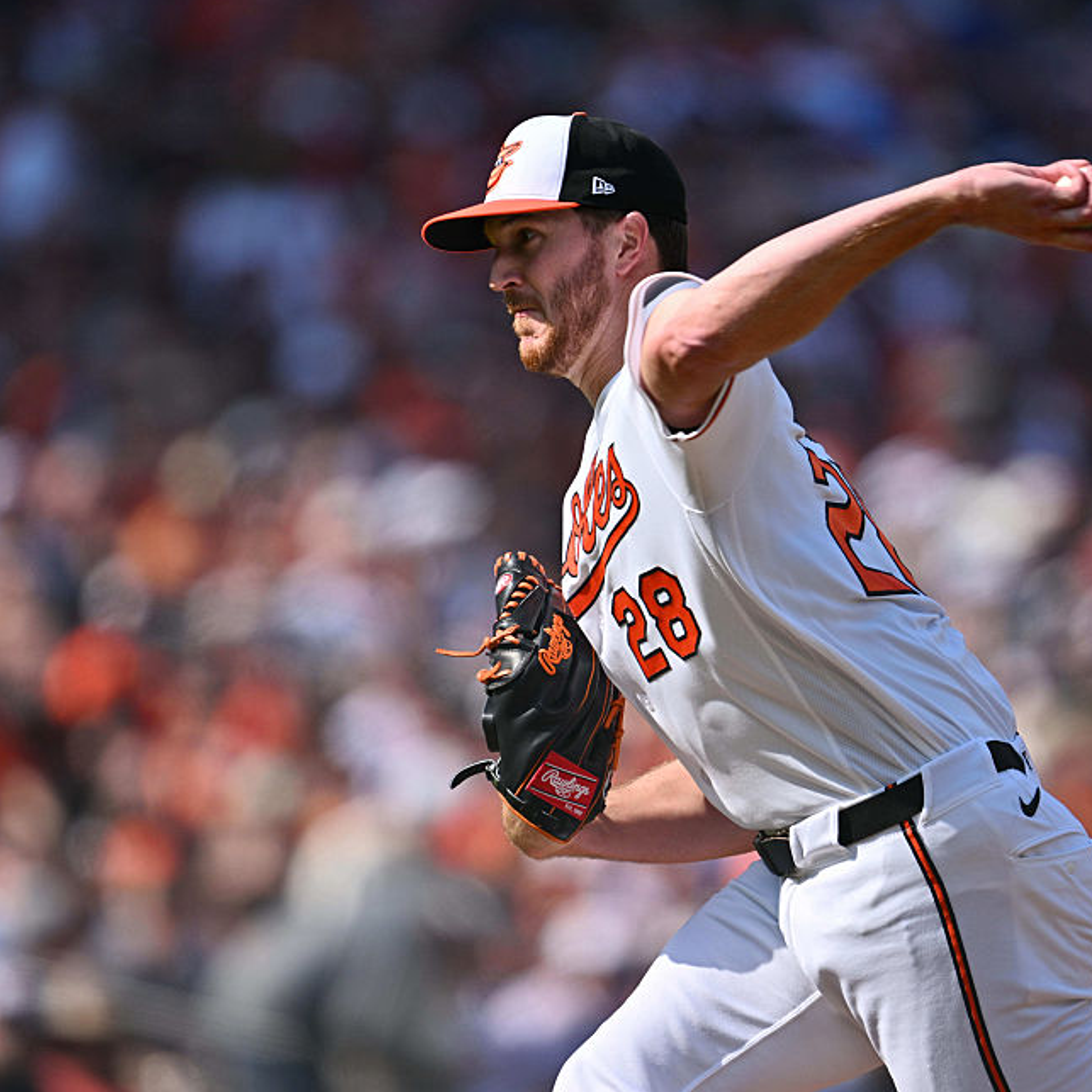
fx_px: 27053
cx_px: 650
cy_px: 571
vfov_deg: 2.3
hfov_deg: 2.3
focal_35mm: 758
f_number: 4
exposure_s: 1/2500
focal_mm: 560
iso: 200
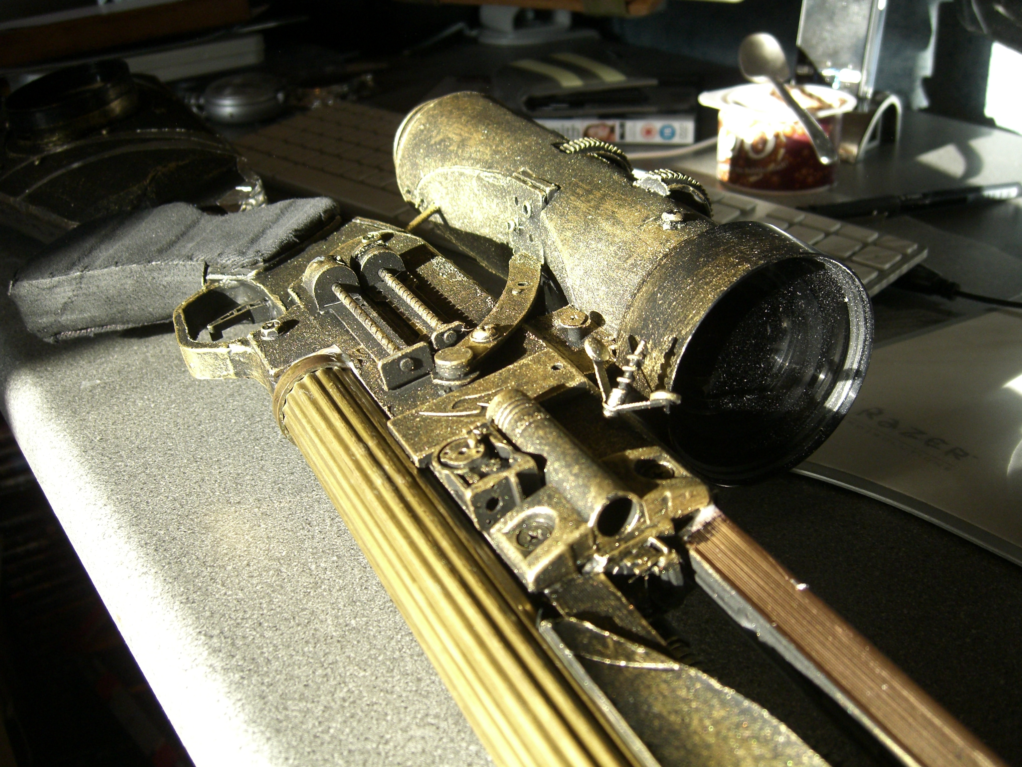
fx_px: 1122
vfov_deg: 37.7
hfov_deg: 49.0
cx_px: 511
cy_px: 384
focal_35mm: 38
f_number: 2.8
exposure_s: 1/250
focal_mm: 7.9
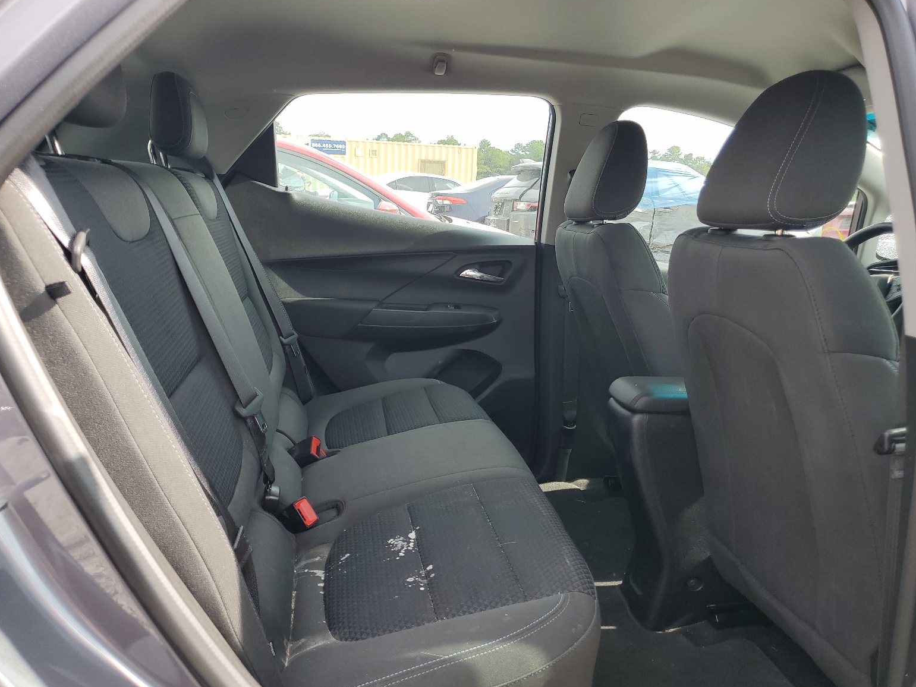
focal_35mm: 27
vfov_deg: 51.4
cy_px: 349
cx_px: 453
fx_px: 715
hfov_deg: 65.3
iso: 50
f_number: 1.5
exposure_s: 1/526
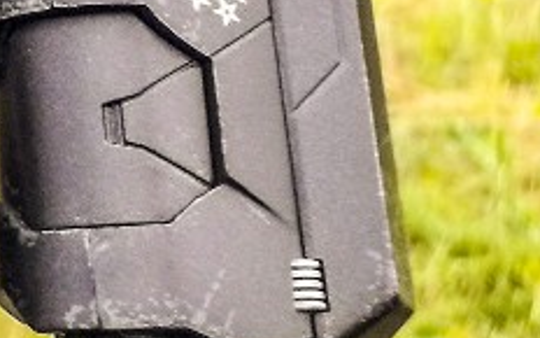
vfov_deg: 6.3
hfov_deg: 8.5
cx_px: -1208
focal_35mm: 197
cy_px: -517
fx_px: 2899
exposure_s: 1/176
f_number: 2
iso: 50
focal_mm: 4.04
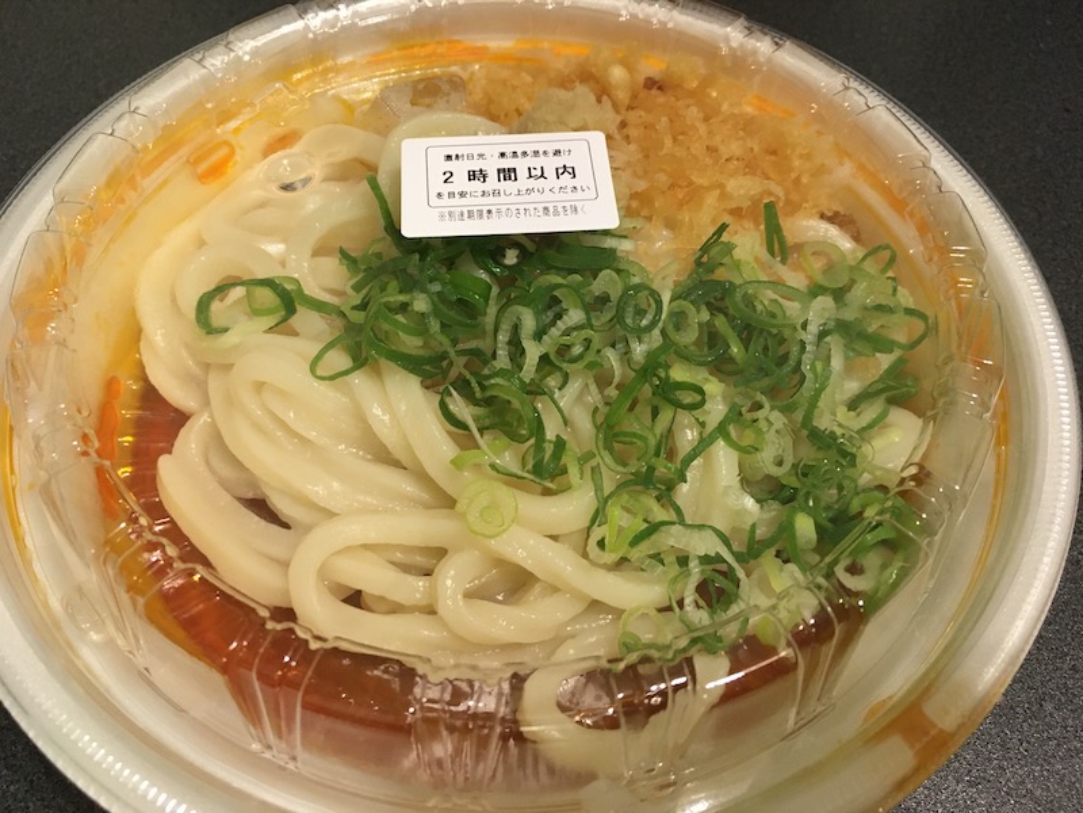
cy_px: 406
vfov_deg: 48.2
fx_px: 907
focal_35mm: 29
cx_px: 542
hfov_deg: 61.7
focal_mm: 4.15
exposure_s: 1/30
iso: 200
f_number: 2.2
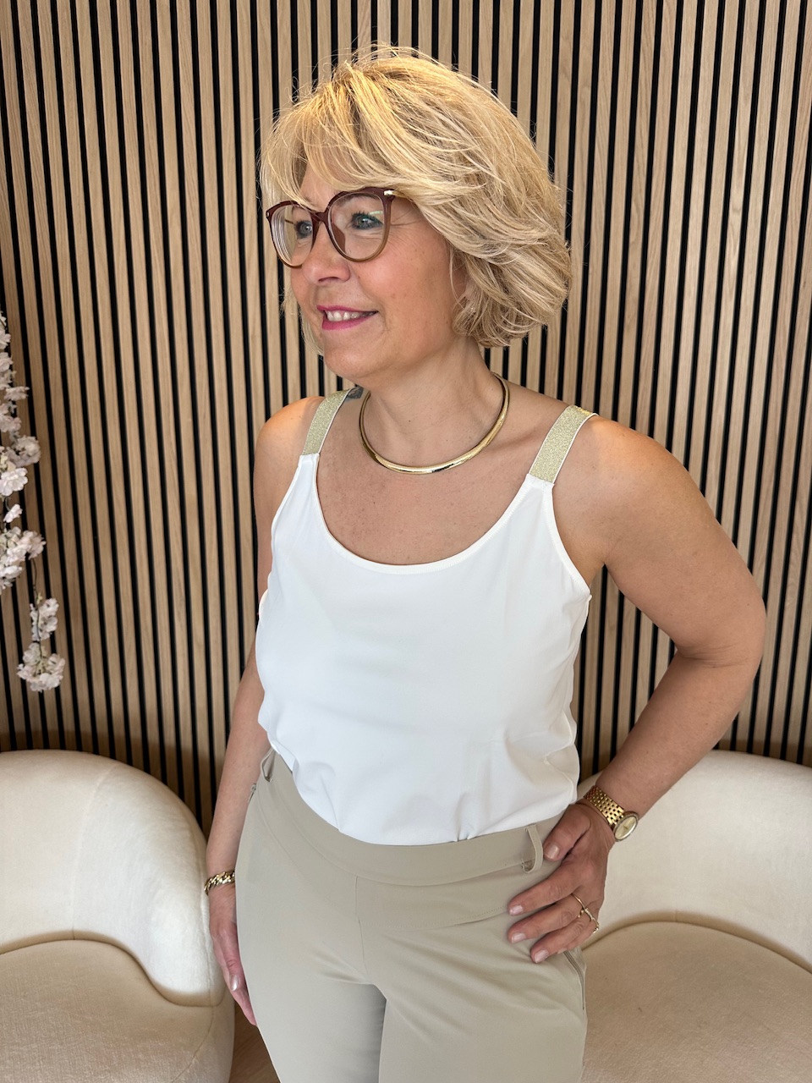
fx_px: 751
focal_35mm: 24
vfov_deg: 71.6
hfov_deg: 56.8
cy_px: 542
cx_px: 406
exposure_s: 1/50
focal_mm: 6.86
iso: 160
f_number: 1.78
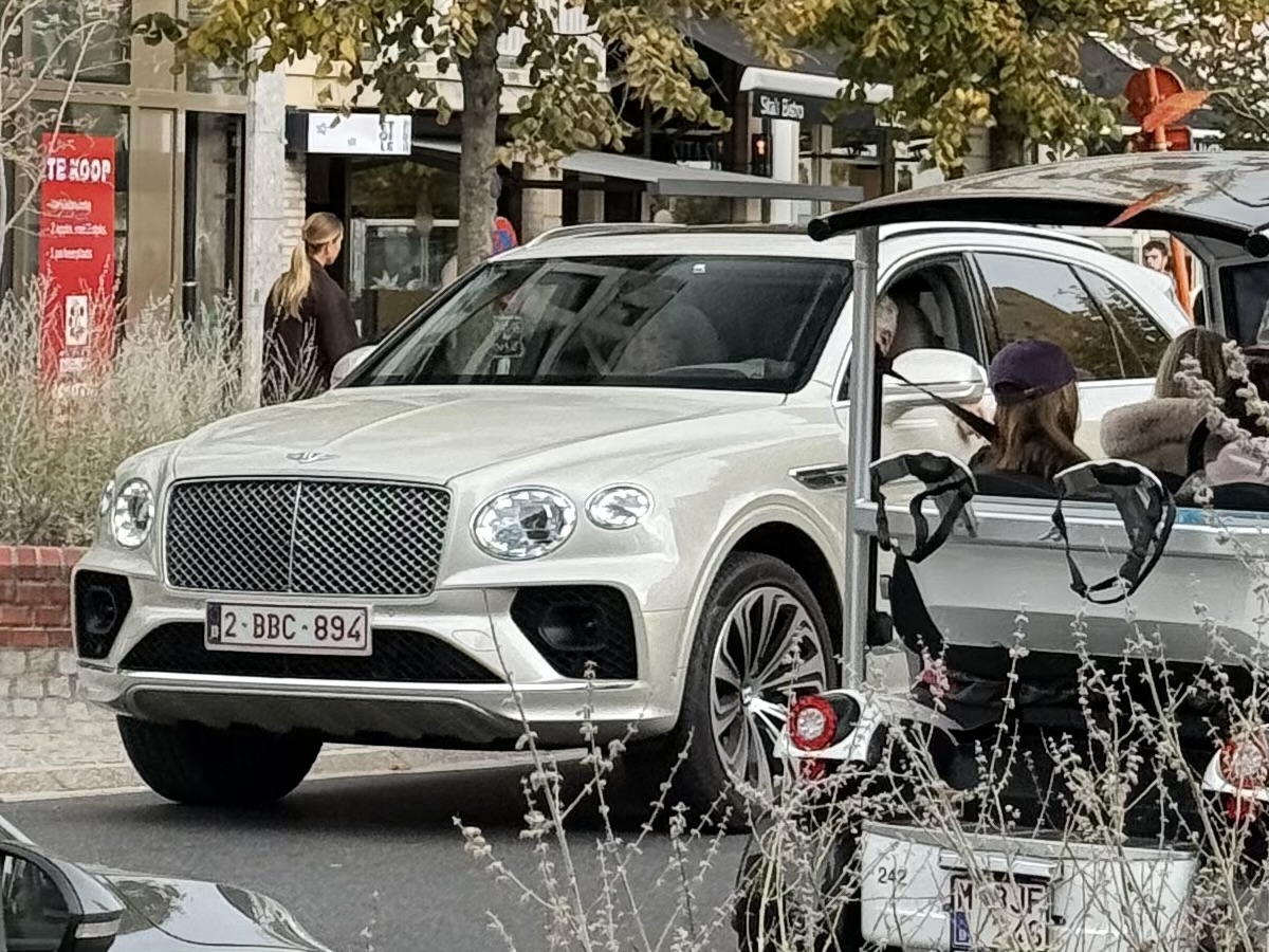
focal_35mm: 48
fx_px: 1760
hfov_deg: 39.7
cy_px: 476
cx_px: 634
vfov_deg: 30.3
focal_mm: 6.76
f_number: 1.78
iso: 64
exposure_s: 1/733
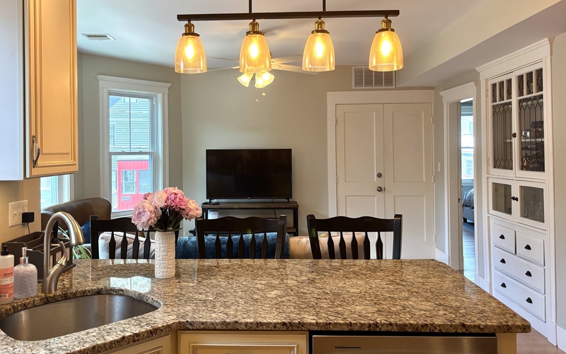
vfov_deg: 40.4
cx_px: 251
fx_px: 478
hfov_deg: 61.1
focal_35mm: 31
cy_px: 142
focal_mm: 5.96
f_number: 1.6
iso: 80
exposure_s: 1/120
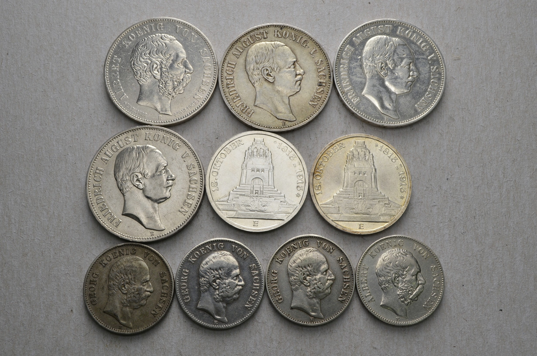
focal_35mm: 39
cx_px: 268
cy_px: 178
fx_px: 581
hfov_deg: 49.6
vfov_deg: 34.1
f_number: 14
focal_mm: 26
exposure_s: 1/200
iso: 400
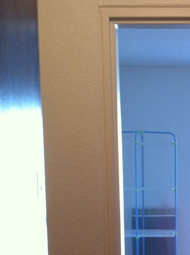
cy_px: 248
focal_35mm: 102
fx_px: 748
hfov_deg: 14.1
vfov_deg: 18.8
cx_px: 225
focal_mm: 3.85
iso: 100
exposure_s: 1/15
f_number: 2.8
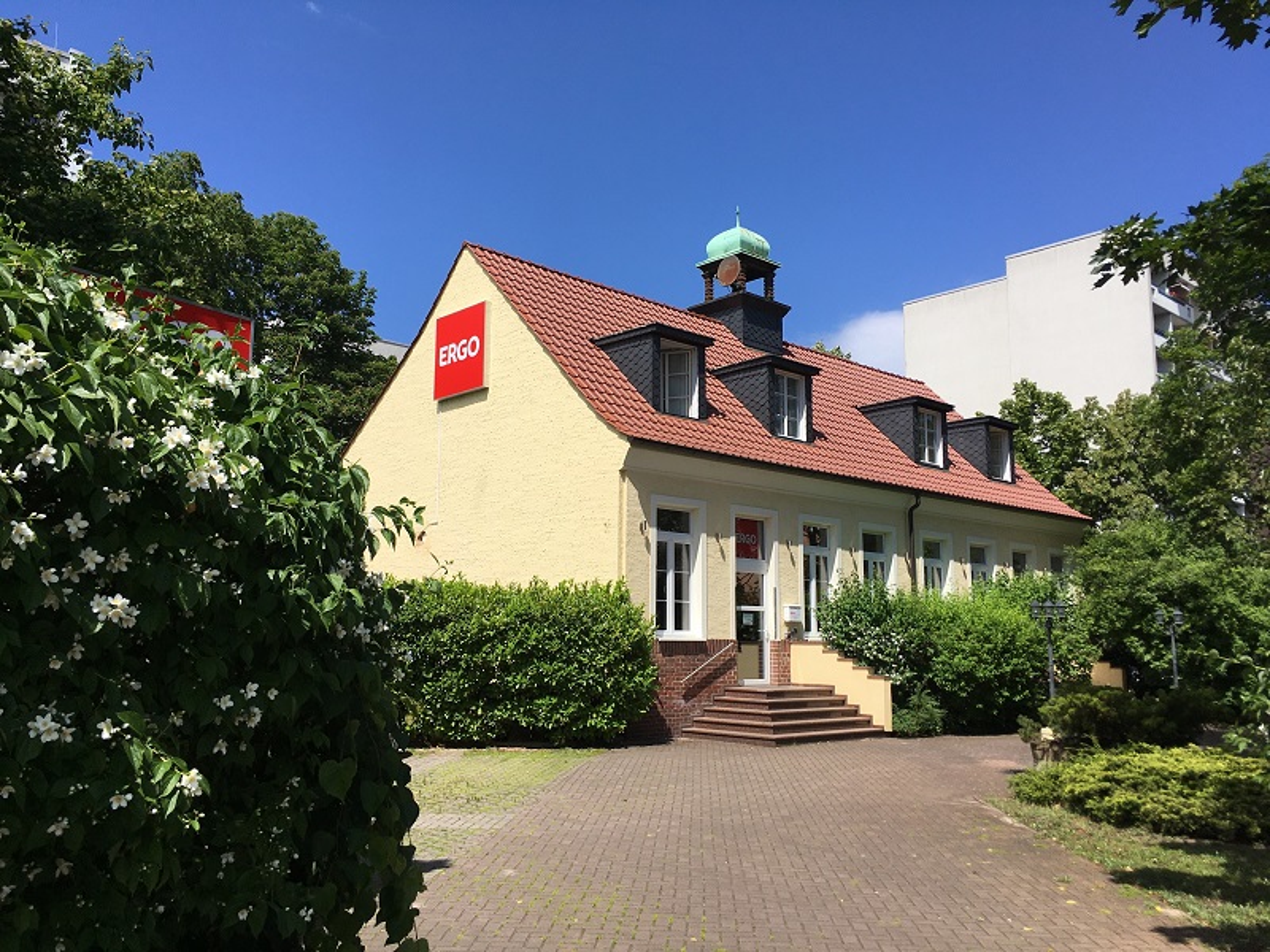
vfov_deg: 48.2
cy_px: 476
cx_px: 635
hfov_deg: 61.7
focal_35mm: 29
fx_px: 1064
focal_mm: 4.15
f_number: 2.2
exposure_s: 1/2198
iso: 25
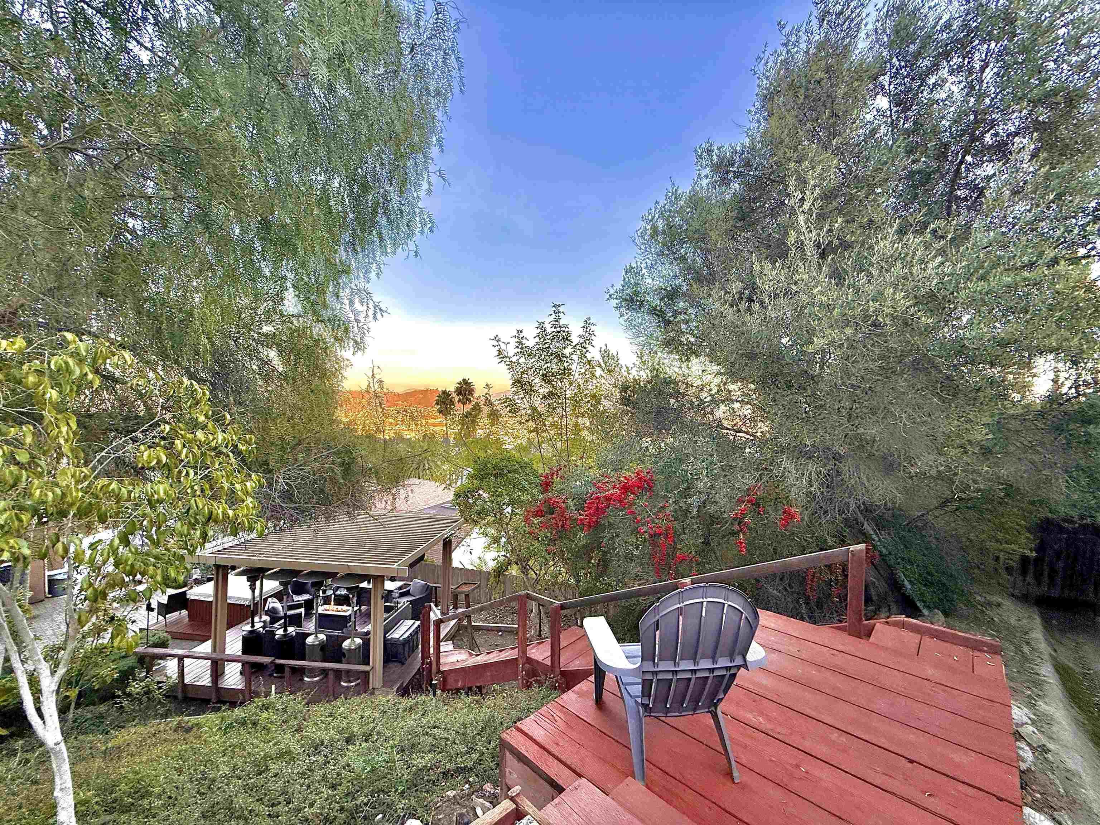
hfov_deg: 102.1
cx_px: 550
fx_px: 445
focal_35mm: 14
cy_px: 412
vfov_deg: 85.7
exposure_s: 1/221
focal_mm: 2.22
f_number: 2.2
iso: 64
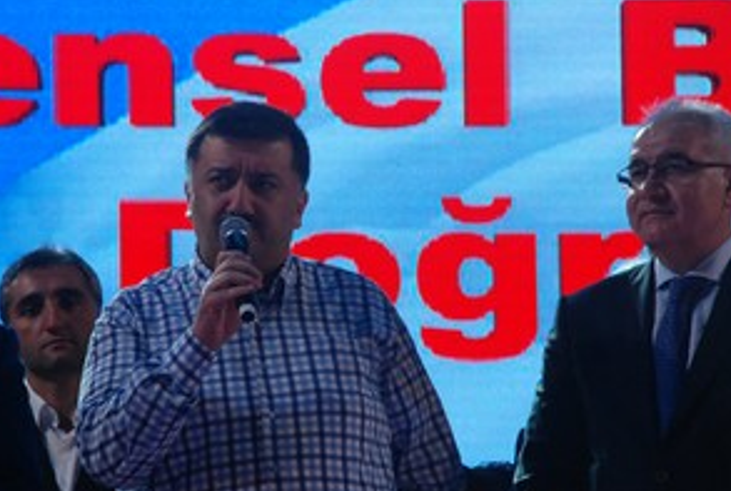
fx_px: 6326
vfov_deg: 4.4
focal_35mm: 311
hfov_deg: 6.6
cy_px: 287
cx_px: 319
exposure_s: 1/160
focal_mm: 135
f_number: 5.6
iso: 800
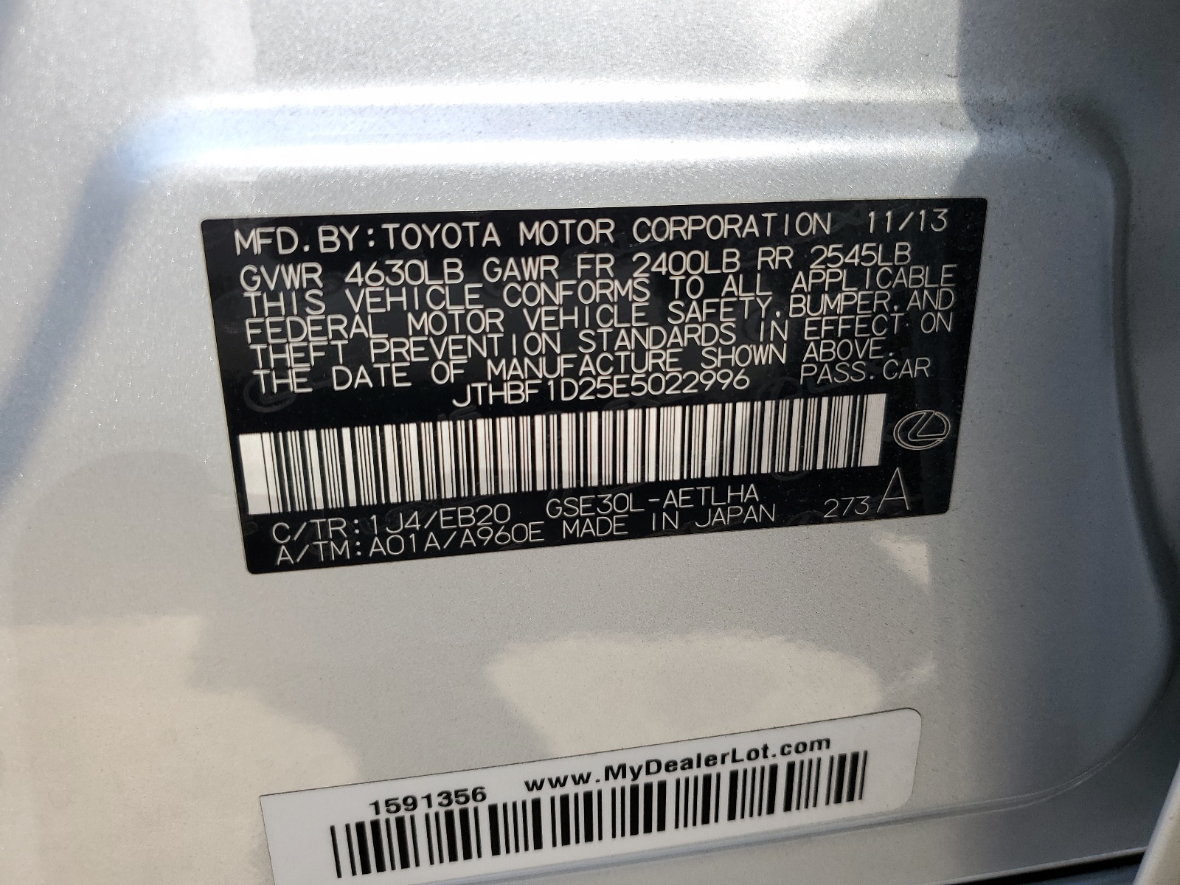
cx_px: 590
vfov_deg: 53.1
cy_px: 442
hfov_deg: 67.3
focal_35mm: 26
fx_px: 886
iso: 50
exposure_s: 1/370
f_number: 1.5
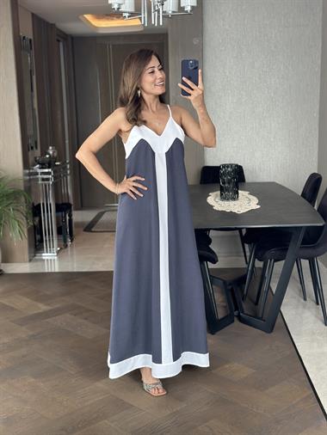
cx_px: 164
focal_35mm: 48
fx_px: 604
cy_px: 218
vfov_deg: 39.6
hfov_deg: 30.3
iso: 125
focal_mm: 6.86
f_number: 1.78
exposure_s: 1/86
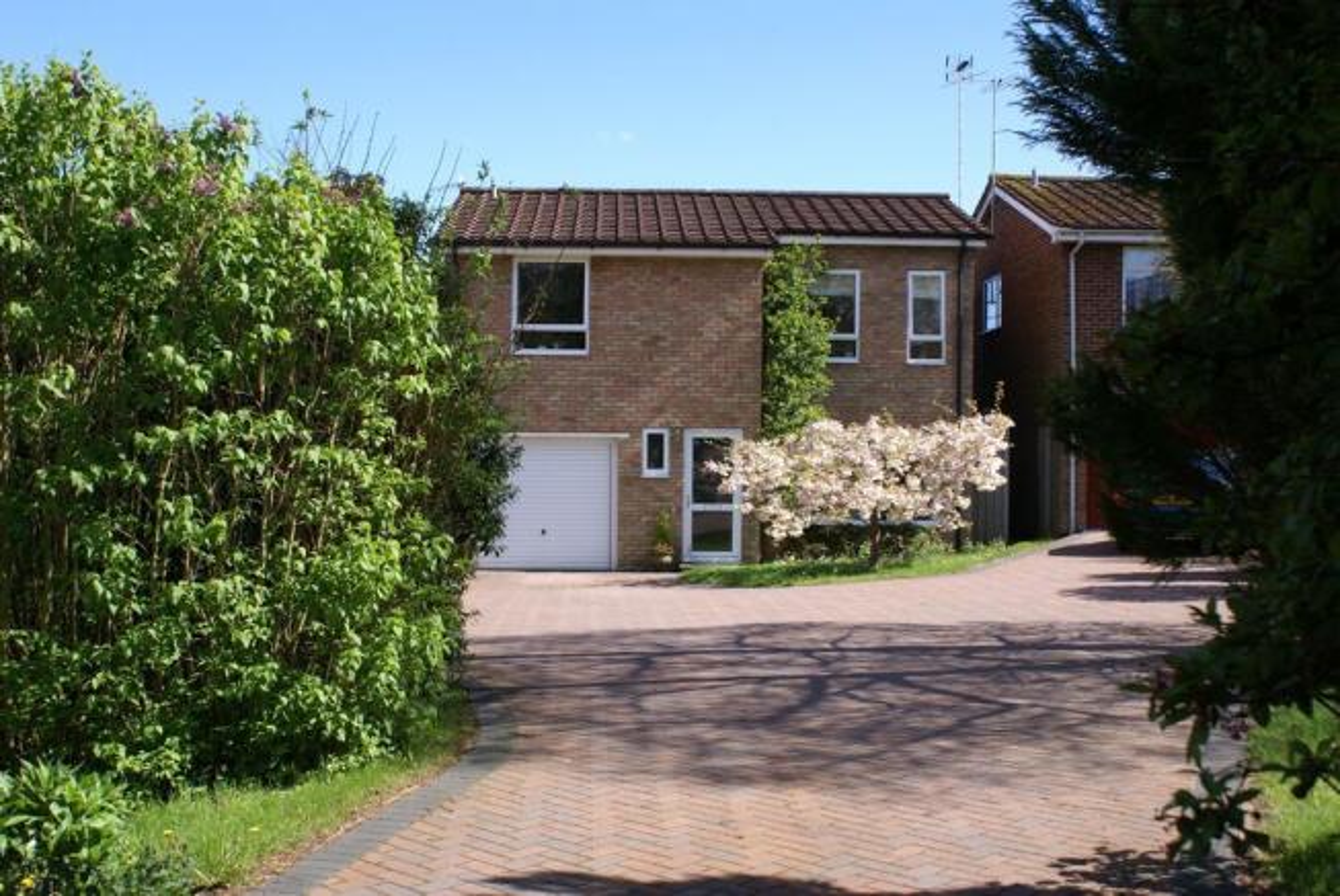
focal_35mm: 42
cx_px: 670
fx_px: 1565
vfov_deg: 32.0
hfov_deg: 46.4
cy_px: 448
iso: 100
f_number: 8
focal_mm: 28
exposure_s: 1/125
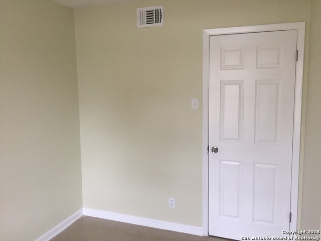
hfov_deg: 61.7
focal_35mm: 29
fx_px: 269
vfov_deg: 48.2
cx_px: 160
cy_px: 120
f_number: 2.2
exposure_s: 1/30
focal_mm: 4.15
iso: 125
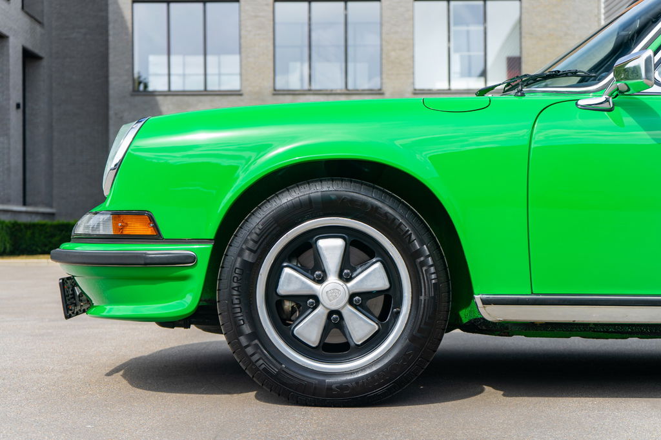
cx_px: 330
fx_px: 1065
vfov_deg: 23.4
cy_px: 220
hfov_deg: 34.5
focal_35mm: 58
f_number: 5.6
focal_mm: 58
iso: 50
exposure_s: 1/80
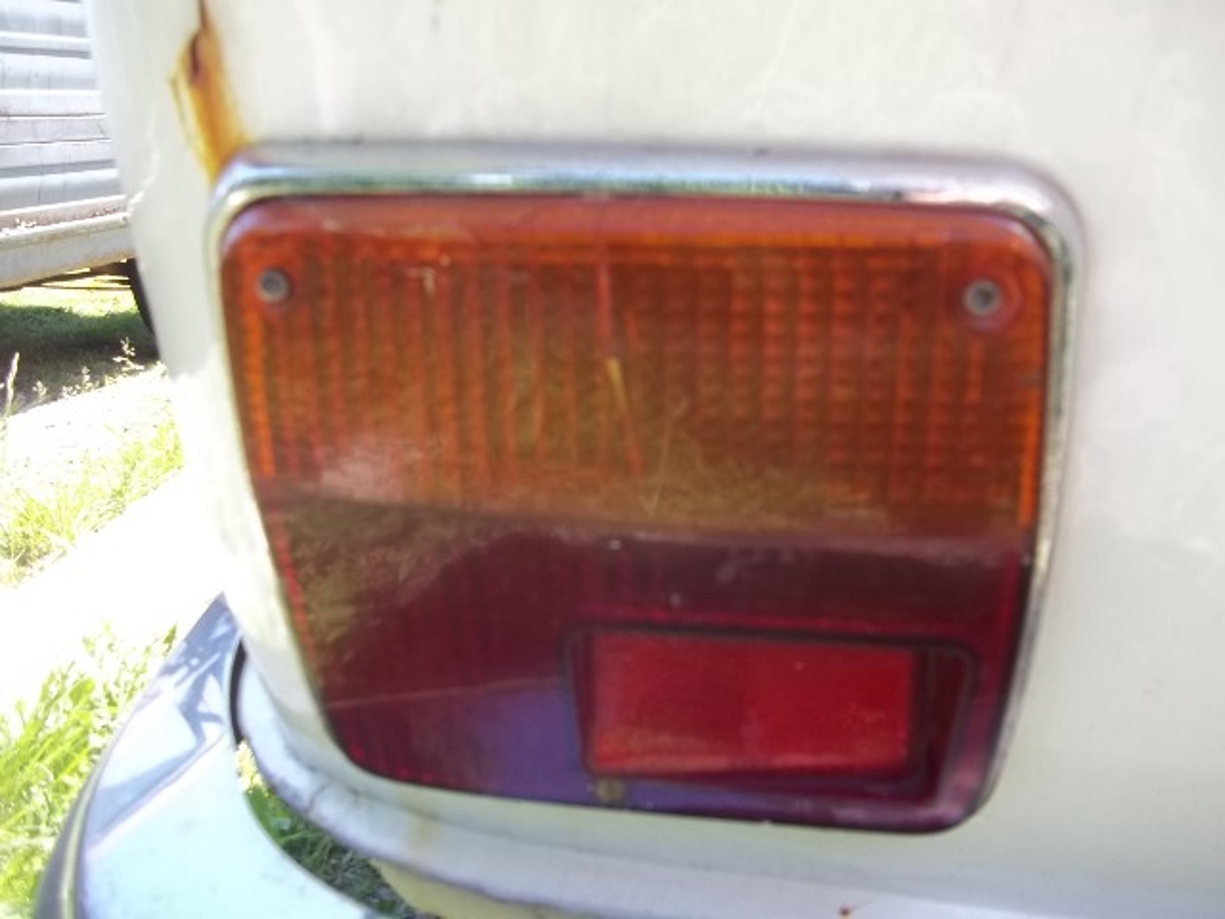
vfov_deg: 44.2
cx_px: 612
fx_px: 1132
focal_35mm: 32
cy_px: 460
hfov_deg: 56.8
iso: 64
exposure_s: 1/125
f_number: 2.9
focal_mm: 5.7
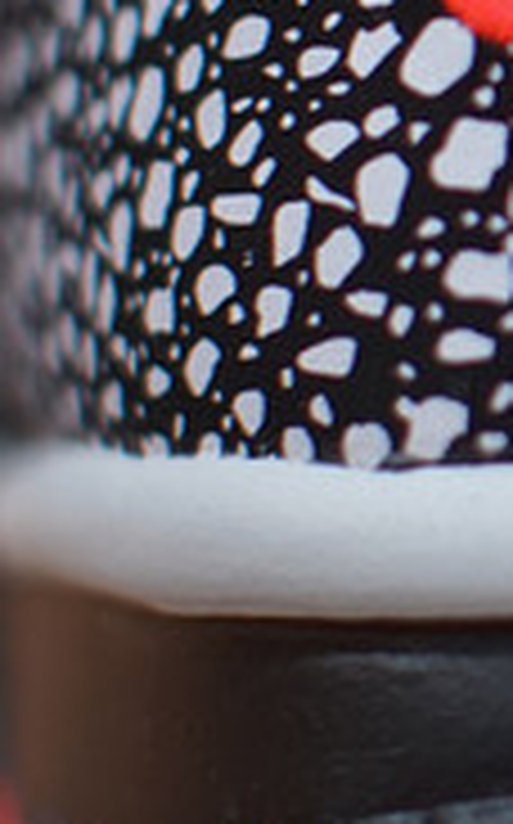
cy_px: -162
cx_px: 1548
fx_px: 6413
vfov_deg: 7.3
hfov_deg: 4.4
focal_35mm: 286
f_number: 2.5
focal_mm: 50
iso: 500
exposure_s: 1/2500
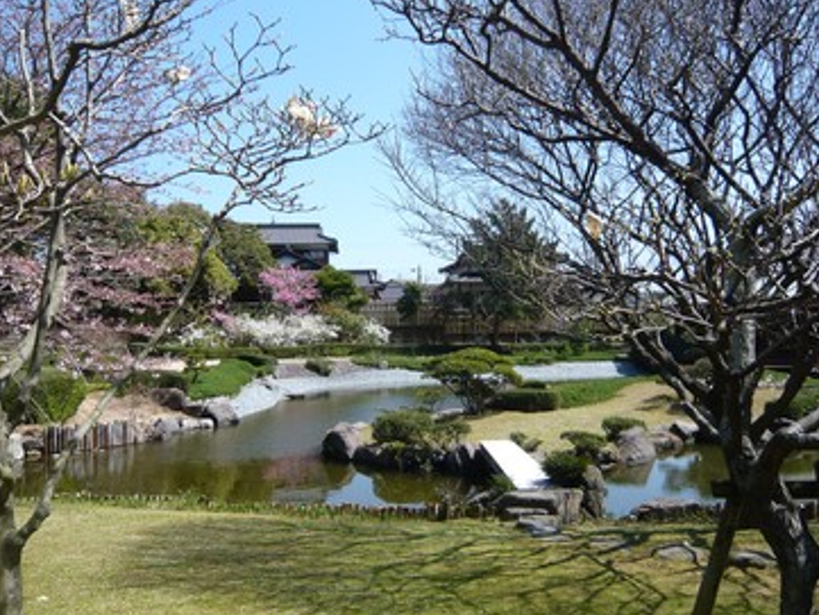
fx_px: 734
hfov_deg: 58.3
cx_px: 424
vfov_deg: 45.5
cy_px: 293
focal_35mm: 31
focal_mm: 4.6
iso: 100
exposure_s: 1/125
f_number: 8
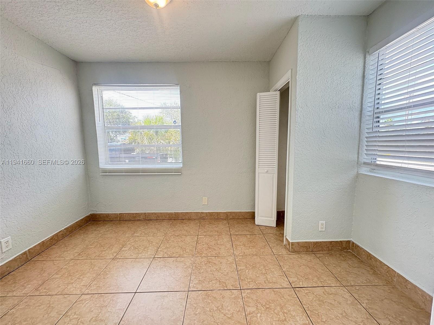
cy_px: 162
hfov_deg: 102.1
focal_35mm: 14
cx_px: 217
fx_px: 176
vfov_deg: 85.7
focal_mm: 2.22
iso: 160
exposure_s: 1/120
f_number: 2.2
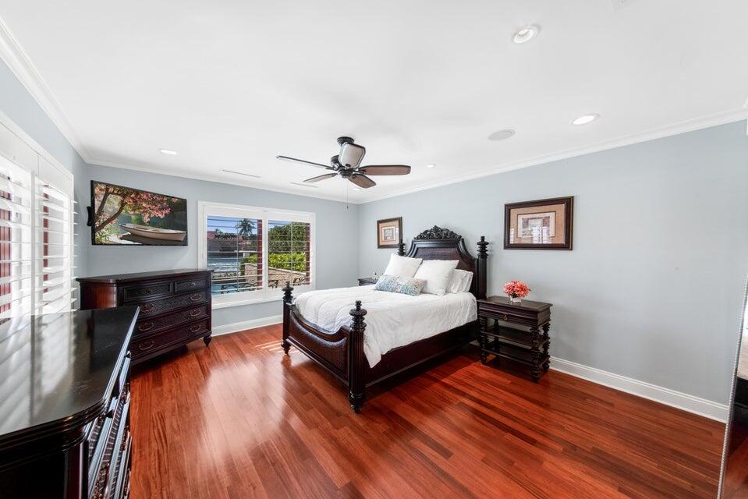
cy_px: 250
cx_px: 374
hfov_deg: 112.6
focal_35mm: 12
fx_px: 249
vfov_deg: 90.0
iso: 400
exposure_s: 1/2.5
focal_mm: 12
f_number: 14
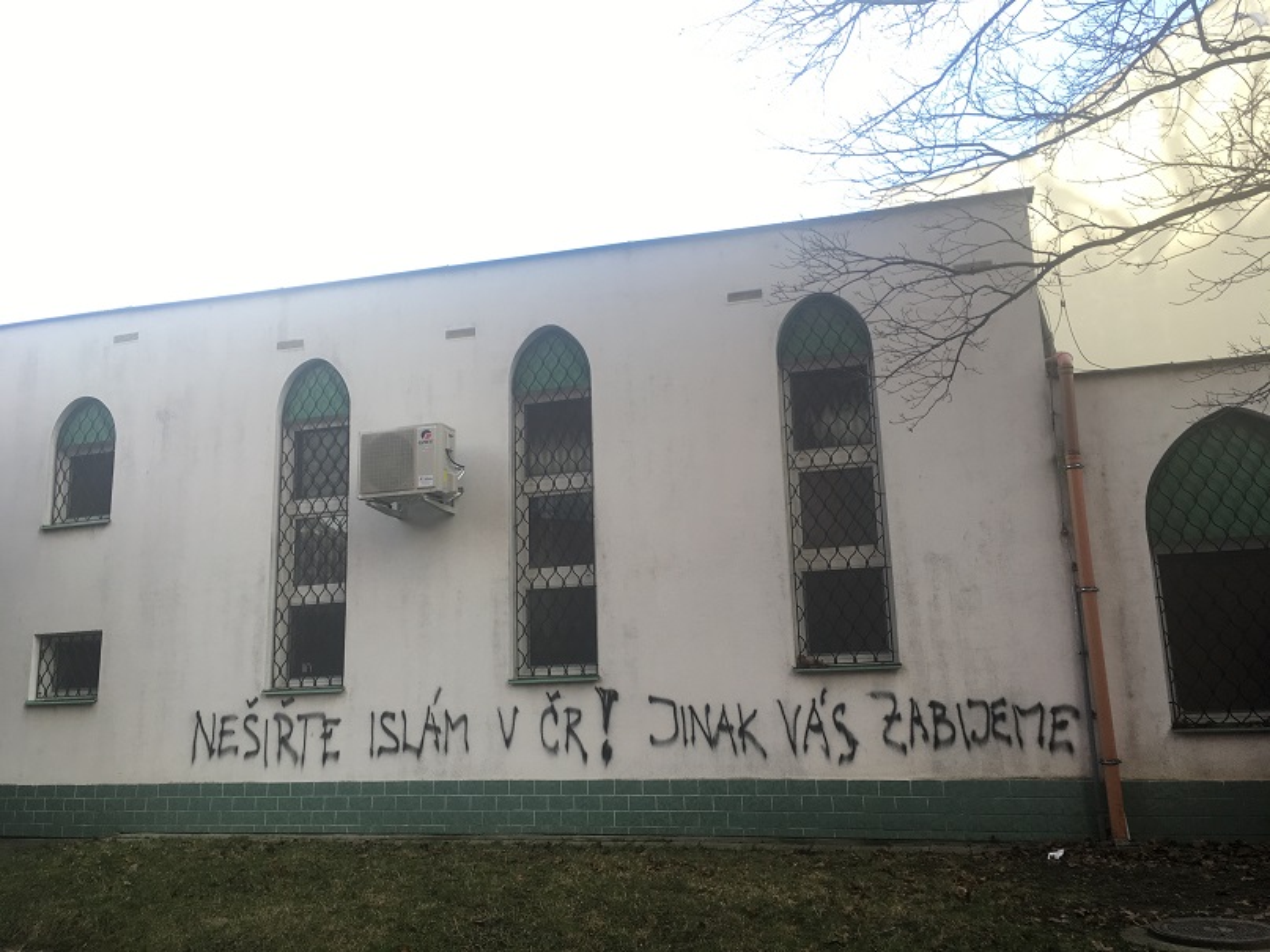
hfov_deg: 61.7
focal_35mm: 29
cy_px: 476
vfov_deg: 48.2
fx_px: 1064
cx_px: 635
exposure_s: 1/144
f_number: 2.2
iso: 25
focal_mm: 4.15
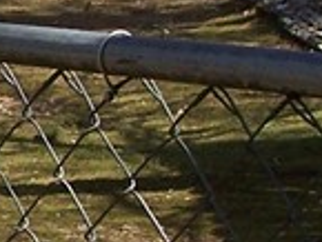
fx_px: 2560
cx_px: -744
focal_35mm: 275
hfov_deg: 6.4
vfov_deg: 5.4
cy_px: -111
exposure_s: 1/750
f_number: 4
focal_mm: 8
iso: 100
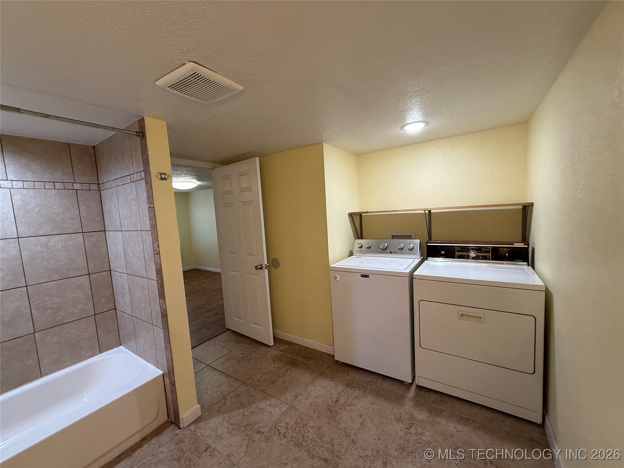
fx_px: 252
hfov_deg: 102.1
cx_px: 312
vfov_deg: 85.7
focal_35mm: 14
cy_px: 234
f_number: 2.2
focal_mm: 2.22
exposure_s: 1/120
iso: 250
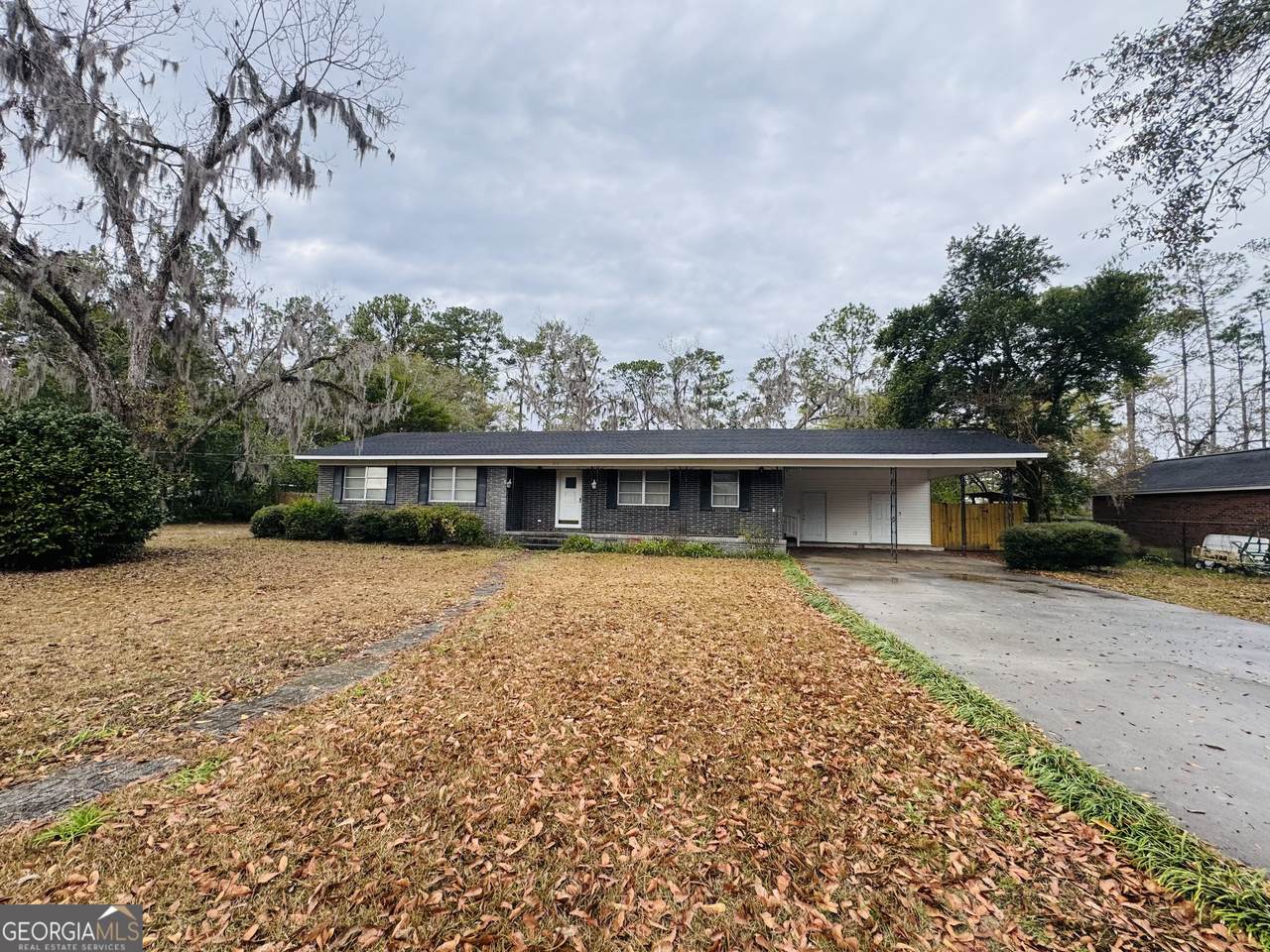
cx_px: 635
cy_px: 476
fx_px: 514
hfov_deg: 102.1
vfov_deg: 85.7
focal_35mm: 14
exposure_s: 1/205
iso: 40
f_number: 2.2
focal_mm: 2.22
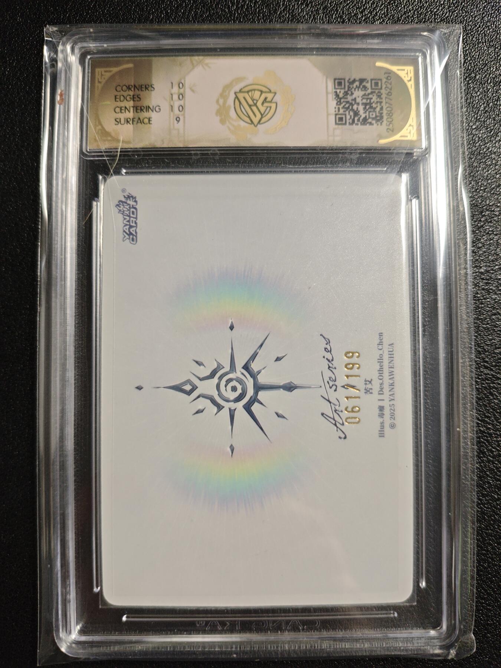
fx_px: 502
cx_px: 250
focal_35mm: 26
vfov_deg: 67.3
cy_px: 334
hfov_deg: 53.1
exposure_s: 1/100
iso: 320
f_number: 1.5
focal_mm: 4.94
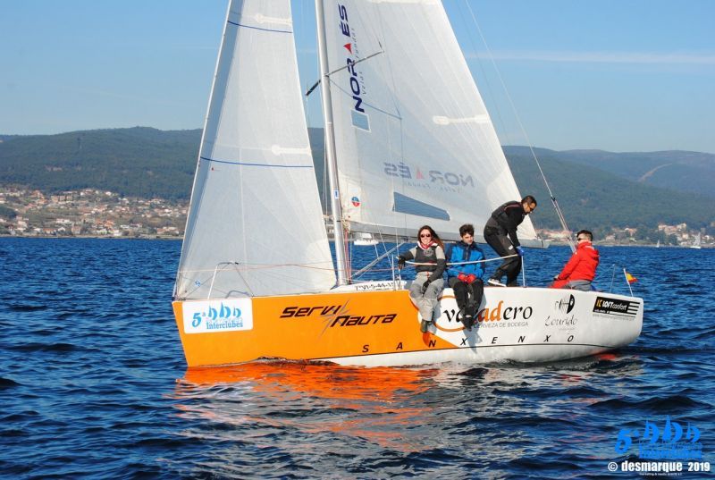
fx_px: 1642
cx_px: 358
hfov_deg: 24.6
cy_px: 240
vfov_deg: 16.6
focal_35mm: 82
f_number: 9
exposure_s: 1/320
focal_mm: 55
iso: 100
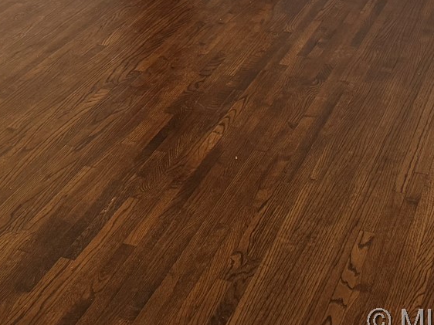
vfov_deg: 16.0
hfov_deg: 23.6
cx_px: 100
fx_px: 1028
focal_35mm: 82
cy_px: -202
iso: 125
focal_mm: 6.76
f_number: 1.78
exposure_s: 1/120
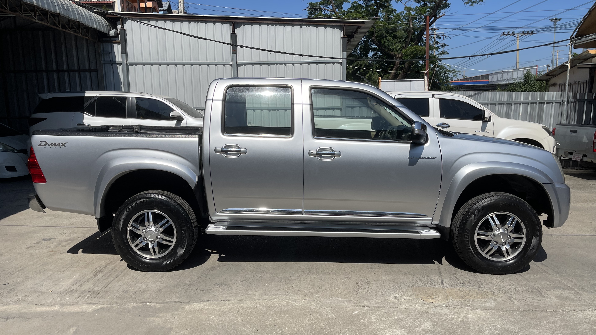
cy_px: 181
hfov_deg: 67.9
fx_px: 442
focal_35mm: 28
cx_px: 300
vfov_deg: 41.5
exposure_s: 1/6993
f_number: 1.6
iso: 32
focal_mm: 5.1
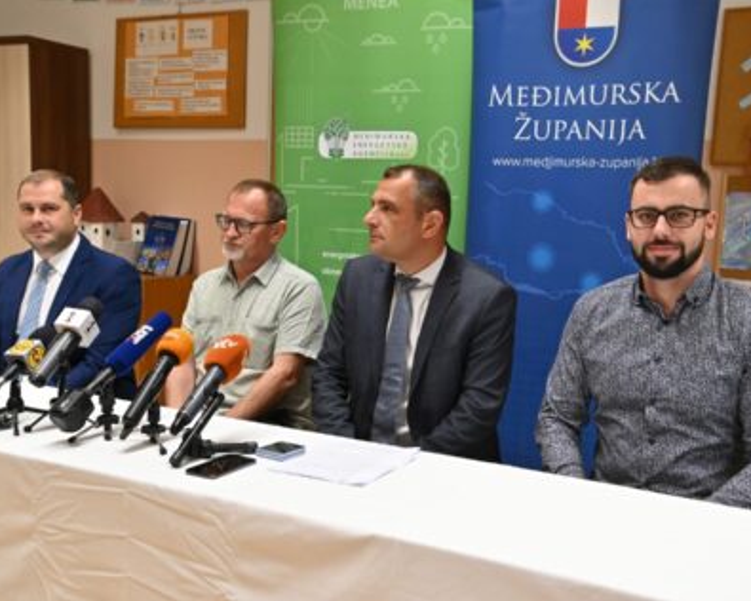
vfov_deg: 36.5
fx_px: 911
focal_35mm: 41
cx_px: 390
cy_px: 300
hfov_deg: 44.8
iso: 1000
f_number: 5
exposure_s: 1/160
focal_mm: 24
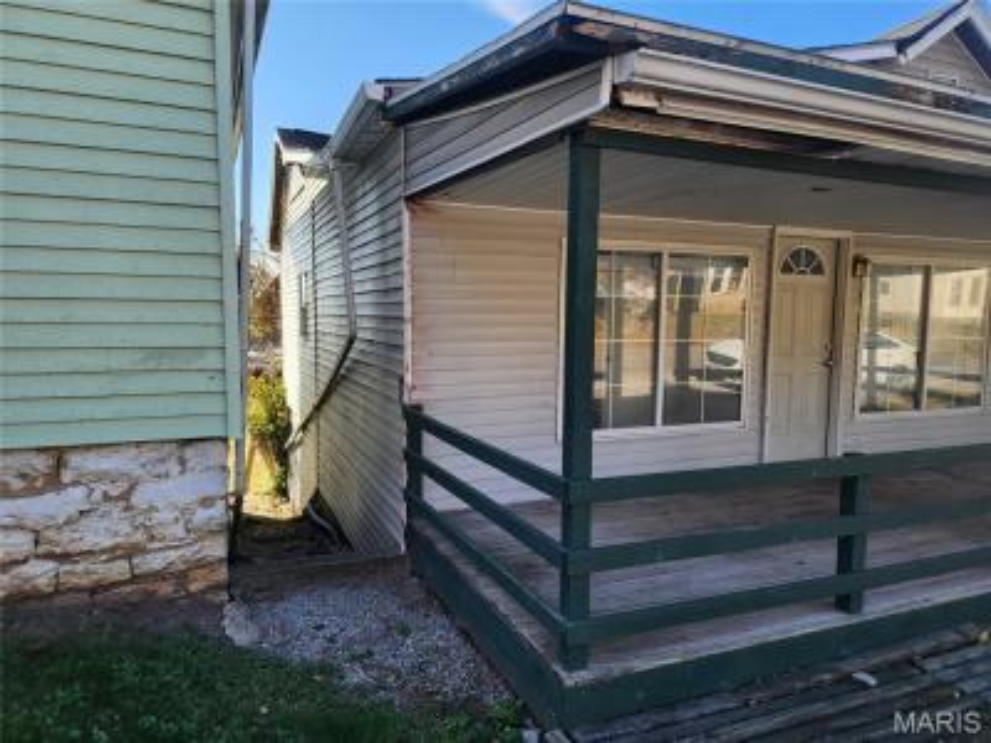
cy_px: 372
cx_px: 496
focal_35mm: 23
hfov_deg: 73.9
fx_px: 658
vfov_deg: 58.9
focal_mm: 6.4
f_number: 1.8
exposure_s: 1/272
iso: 12
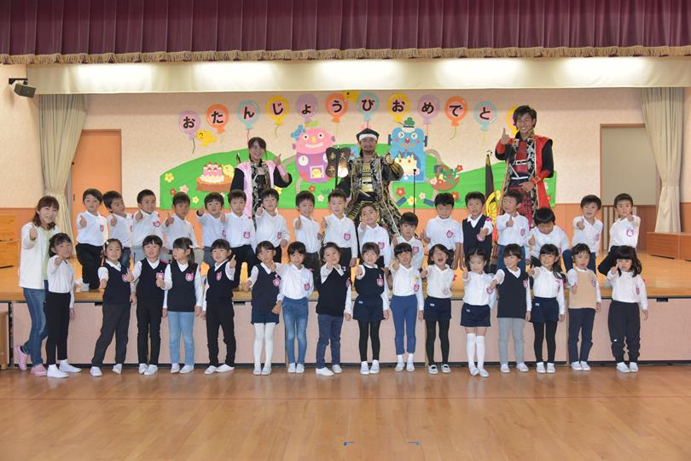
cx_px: 346
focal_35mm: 38
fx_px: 729
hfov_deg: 50.7
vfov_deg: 35.1
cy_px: 230
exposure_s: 1/125
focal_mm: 38
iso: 800
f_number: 5
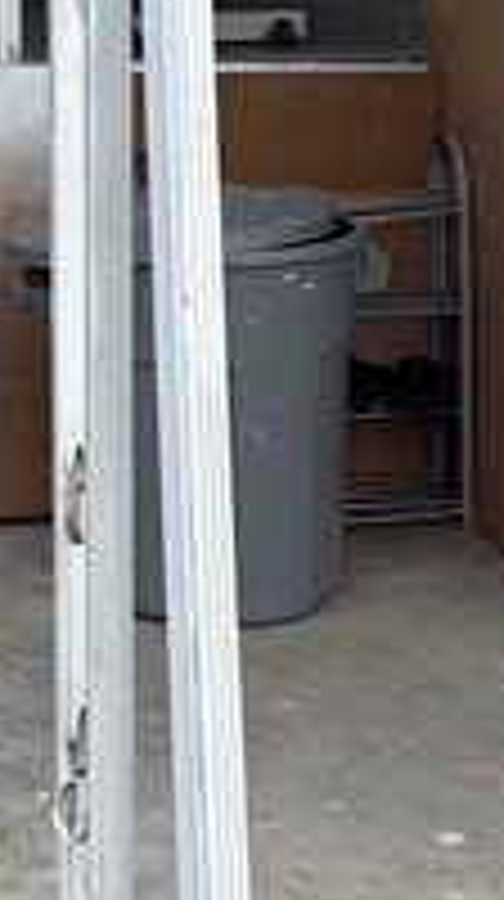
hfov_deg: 9.0
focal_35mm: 134
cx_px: -4
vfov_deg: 15.7
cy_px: -36
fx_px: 3194
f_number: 1.78
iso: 80
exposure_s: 1/2370
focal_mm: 6.76
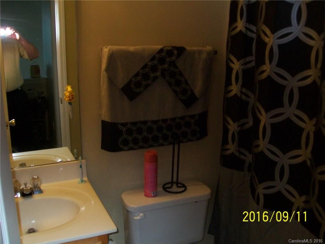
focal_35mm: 36
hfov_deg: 51.4
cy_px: 122
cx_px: 162
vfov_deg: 39.7
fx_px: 338
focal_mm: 6
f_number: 2.7
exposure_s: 1/60
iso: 160
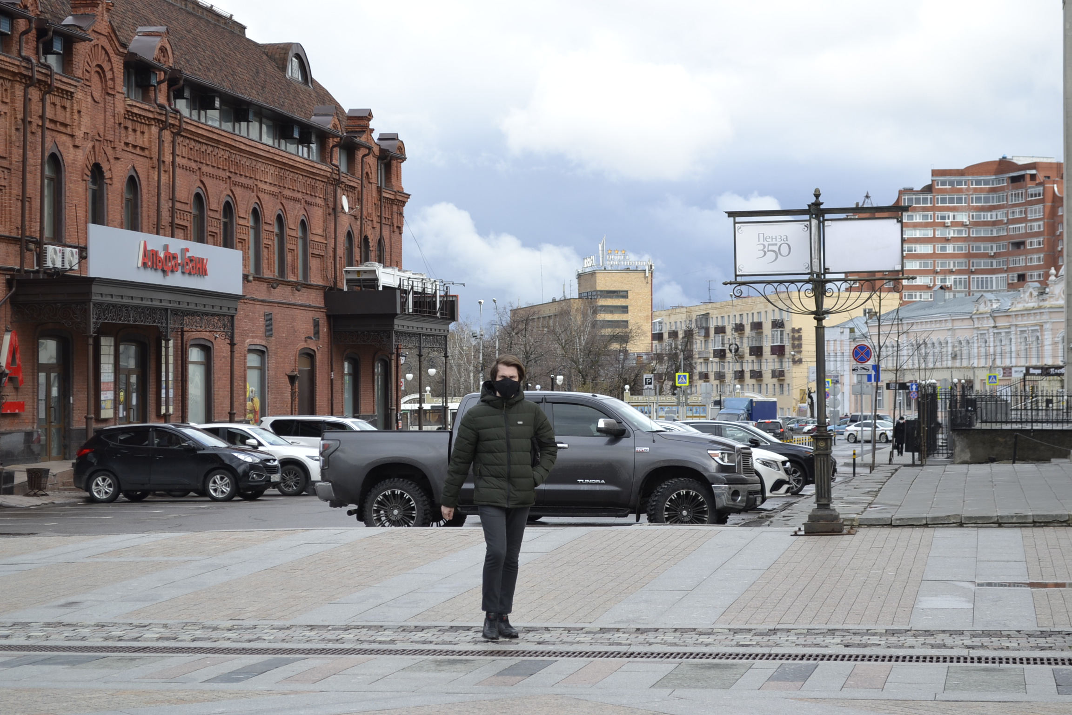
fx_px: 2322
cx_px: 536
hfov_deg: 26.0
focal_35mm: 78
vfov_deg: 17.5
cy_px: 358
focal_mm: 52
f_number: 6.3
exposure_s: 1/160
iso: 100
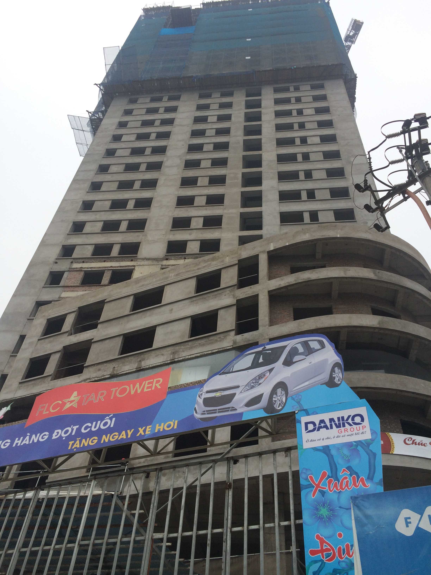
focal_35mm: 30
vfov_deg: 60.0
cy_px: 288
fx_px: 498
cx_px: 216
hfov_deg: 46.8
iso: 40
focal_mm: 4.12
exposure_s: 1/1642
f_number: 2.2
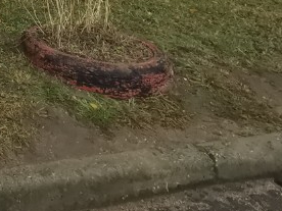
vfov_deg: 13.9
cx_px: -262
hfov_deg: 17.7
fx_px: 668
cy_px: -260
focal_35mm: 82
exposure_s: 1/152
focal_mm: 2.23
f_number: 2.2
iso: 50
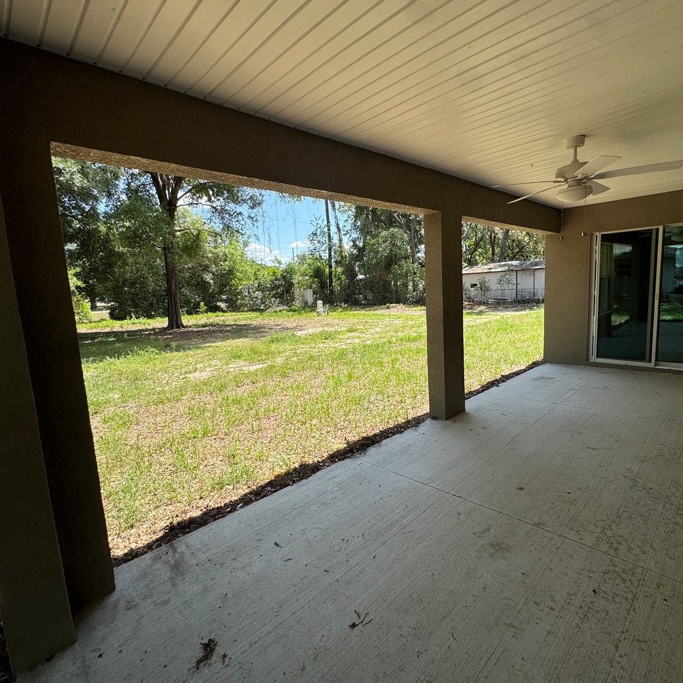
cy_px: 336
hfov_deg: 84.0
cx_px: 342
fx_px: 379
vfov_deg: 84.0
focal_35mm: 17
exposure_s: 1/879
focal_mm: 2.22
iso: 50
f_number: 2.2
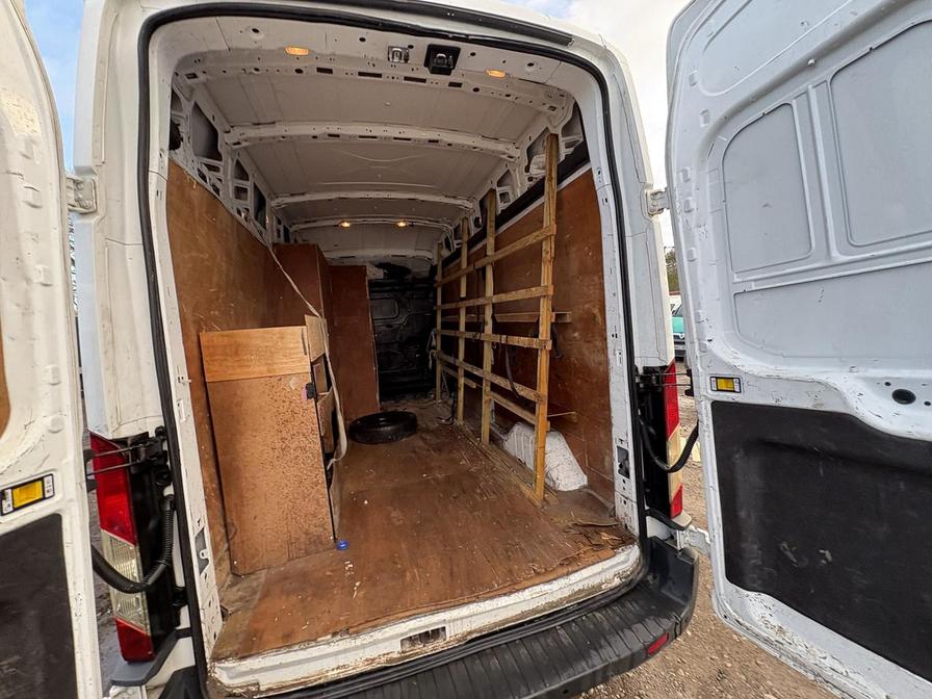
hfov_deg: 102.1
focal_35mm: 14
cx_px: 466
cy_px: 350
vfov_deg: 85.7
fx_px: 377
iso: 100
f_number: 2.2
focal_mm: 2.22
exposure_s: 1/99
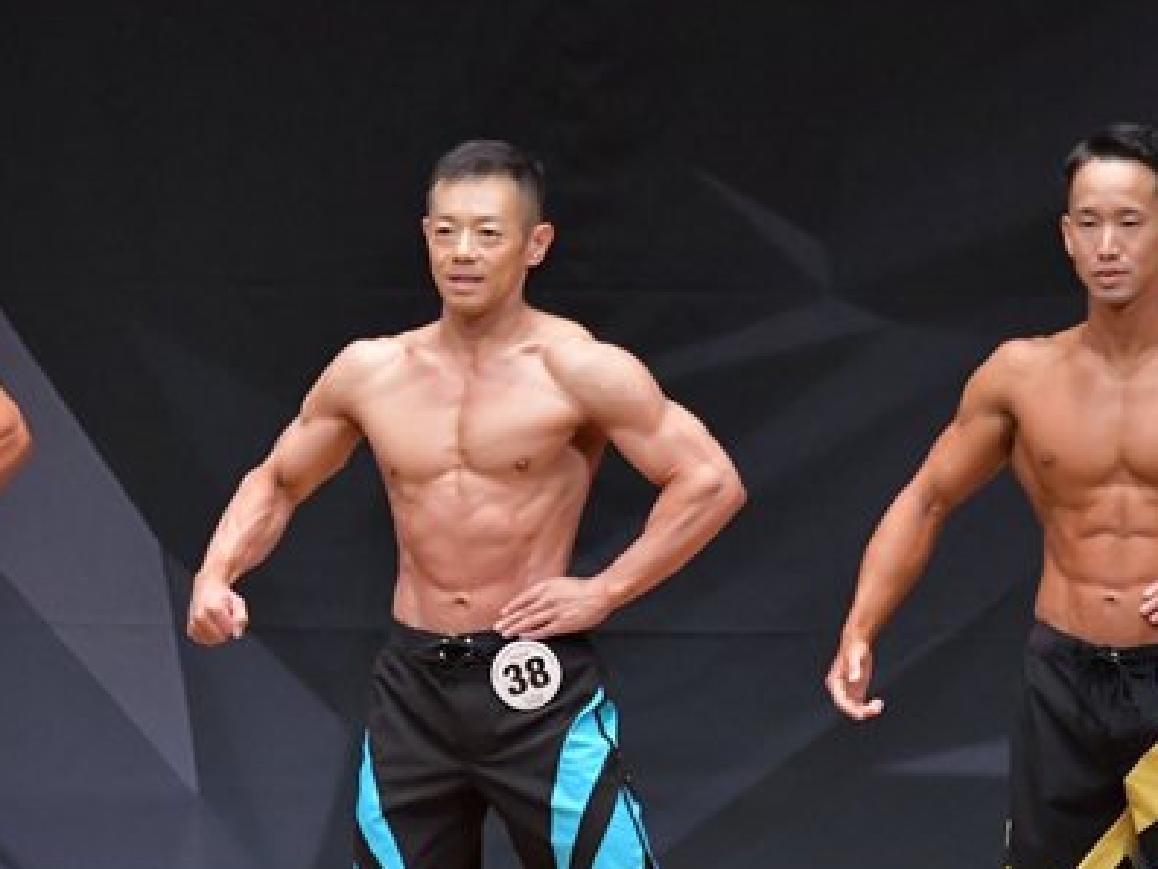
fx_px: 16932
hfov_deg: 3.9
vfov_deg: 2.9
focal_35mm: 506
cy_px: 630
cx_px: 354
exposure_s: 1/400
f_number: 5.6
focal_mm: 180
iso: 6400
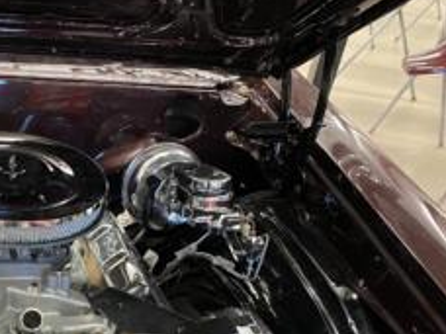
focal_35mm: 57
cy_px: 278
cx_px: 61
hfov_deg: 32.4
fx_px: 734
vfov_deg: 25.1
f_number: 1.8
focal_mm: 4.25
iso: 640
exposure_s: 1/27
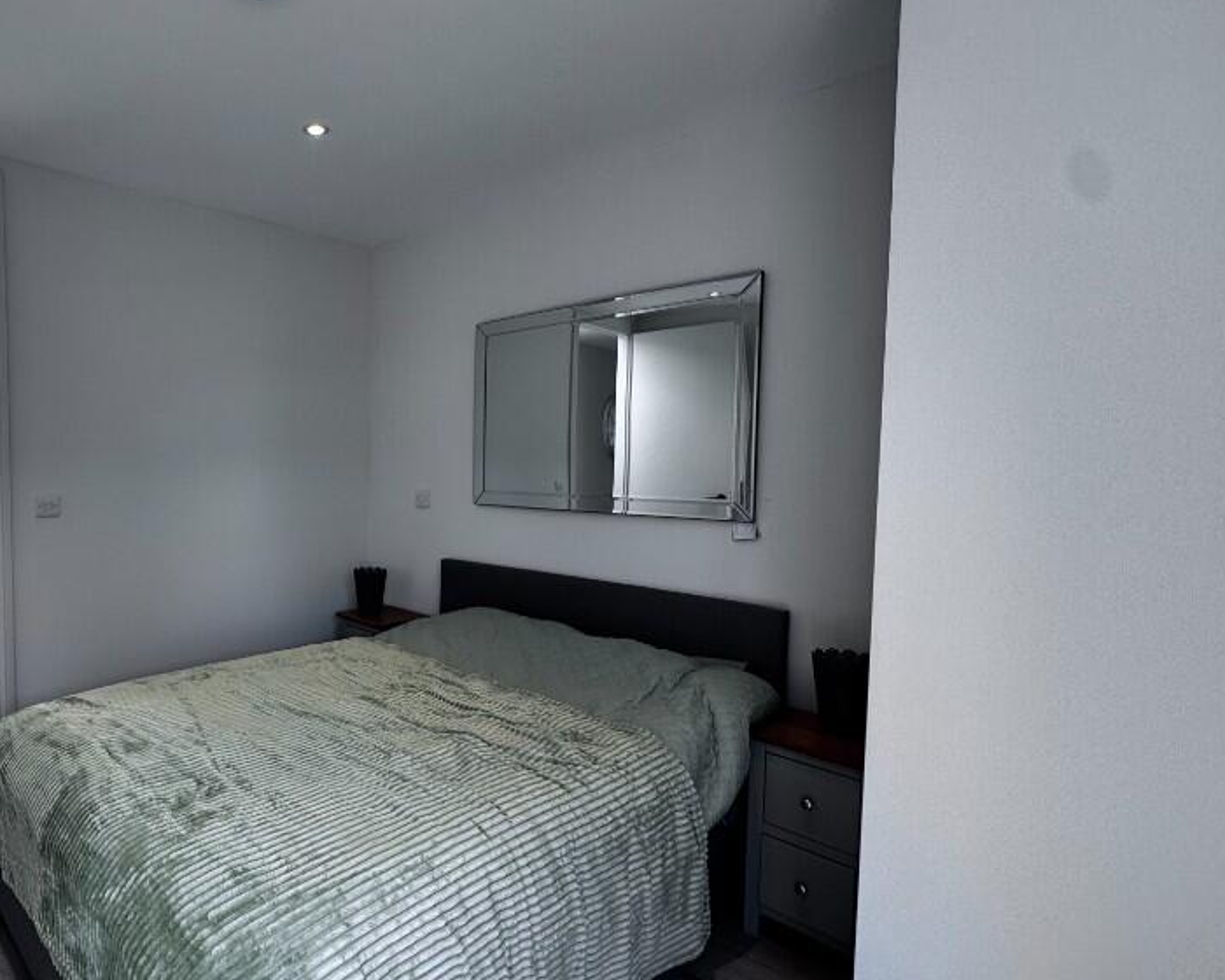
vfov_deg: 68.1
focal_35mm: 20
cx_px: 360
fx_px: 725
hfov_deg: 76.4
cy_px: 504
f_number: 2.2
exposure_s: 1/130
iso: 40
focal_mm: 2.22
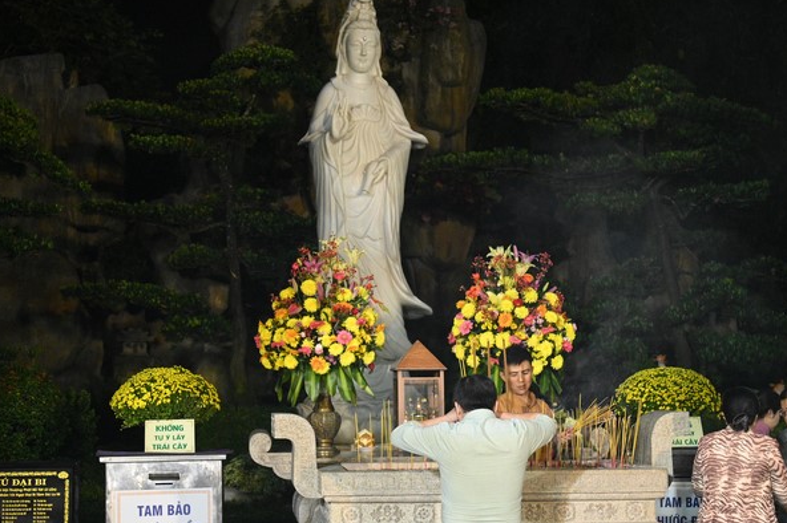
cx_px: 427
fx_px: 1486
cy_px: 247
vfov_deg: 20.0
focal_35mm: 68
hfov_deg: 29.7
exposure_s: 1/250
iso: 10000
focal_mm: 62
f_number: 4.5
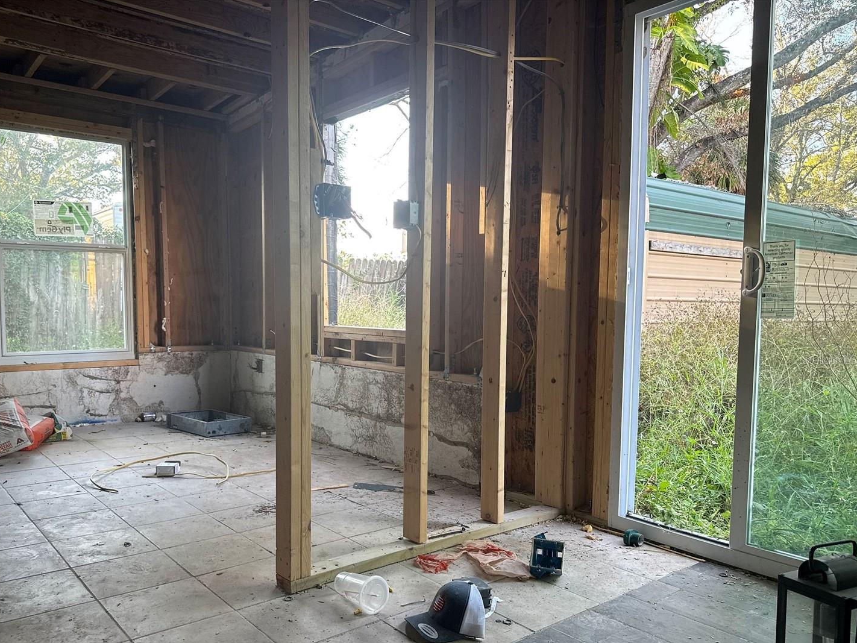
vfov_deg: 51.3
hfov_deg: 65.1
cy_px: 359
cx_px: 377
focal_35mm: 27
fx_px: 669
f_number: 1.78
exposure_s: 1/121
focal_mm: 6.76
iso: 160
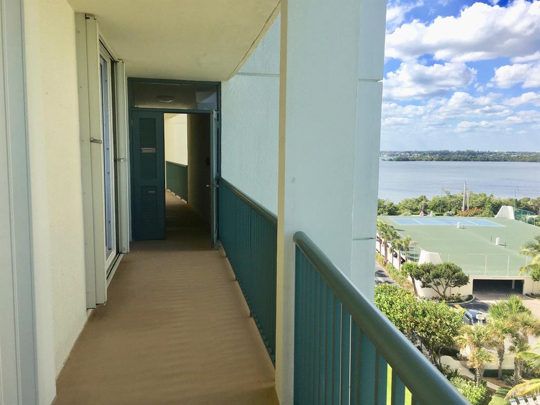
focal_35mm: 29
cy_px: 202
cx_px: 270
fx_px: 452
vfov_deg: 48.2
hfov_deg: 61.7
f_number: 2.2
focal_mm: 4.15
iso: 25
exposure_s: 1/1026
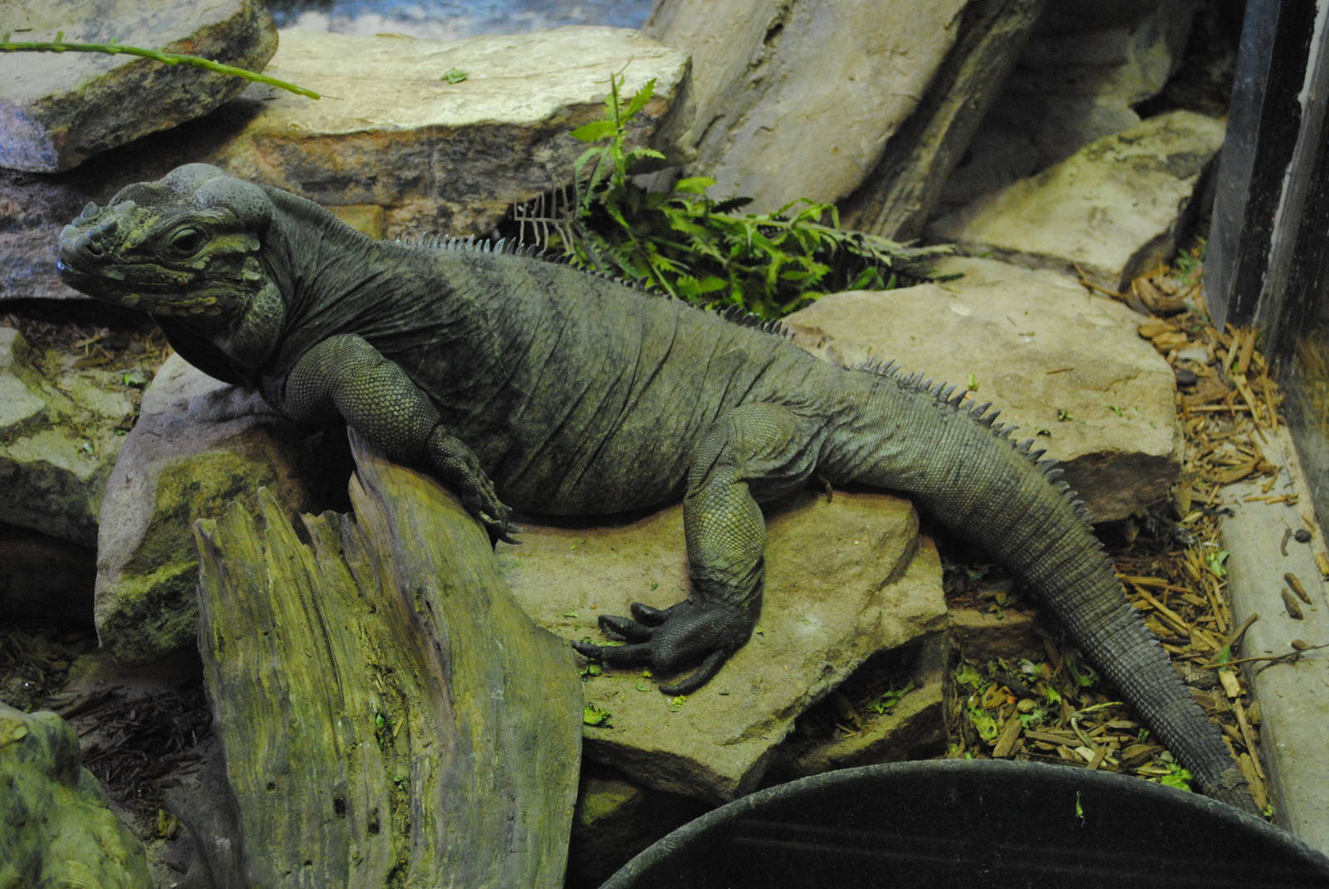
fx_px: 1940
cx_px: 664
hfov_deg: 37.8
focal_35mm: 52
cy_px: 444
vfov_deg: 25.8
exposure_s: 1/30
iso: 1000
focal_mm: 35
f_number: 5
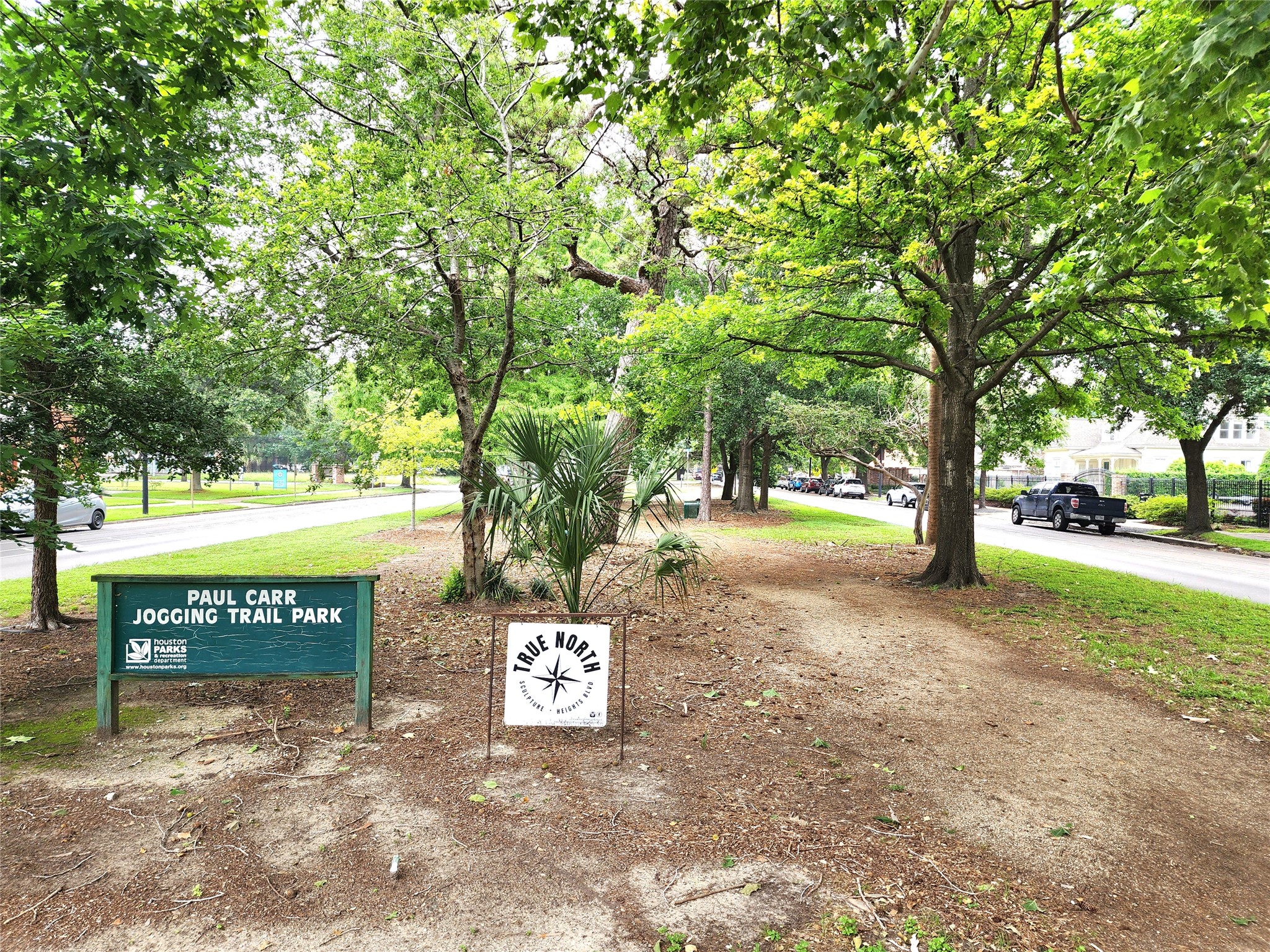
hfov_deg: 73.9
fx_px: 844
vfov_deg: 58.9
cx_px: 635
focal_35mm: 23
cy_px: 476
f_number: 1.8
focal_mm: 6.4
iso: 25
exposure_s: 1/182
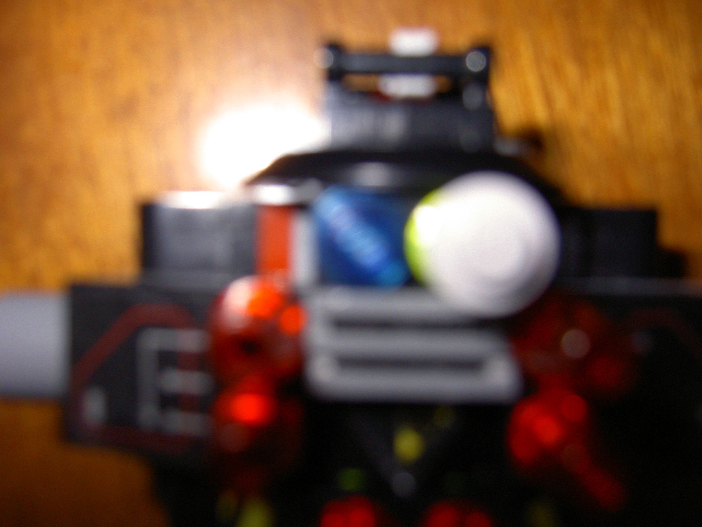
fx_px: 690
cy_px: 264
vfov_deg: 41.8
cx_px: 351
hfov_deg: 54.0
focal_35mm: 34
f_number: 2.8
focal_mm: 5.6
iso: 100
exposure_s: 1/60
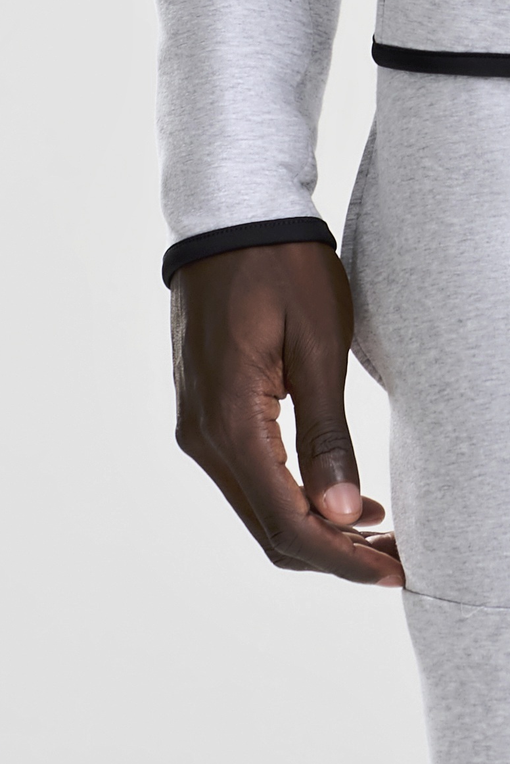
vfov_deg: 3.3
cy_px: -620
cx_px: 789
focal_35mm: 619
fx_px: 13137
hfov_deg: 2.2
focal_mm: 122
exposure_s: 1/160
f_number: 9
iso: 160
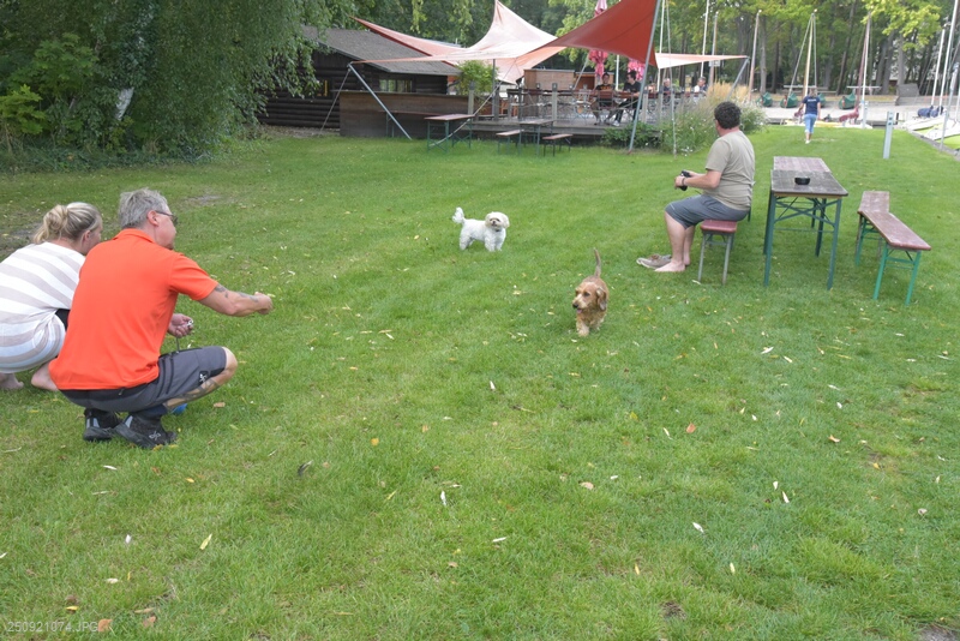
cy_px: 320
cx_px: 480
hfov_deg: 50.7
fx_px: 1014
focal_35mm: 38
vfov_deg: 35.1
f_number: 10
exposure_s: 1/400
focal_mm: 38
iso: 4000
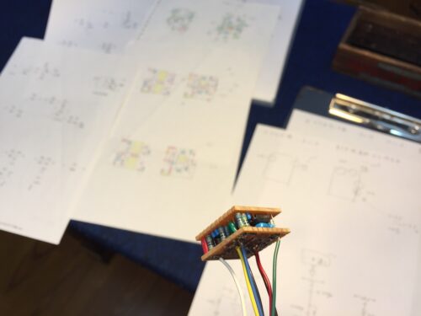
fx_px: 353
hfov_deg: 61.7
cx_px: 210
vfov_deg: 48.2
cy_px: 158
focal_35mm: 29
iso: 32
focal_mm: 4.15
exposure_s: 1/50
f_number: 2.2
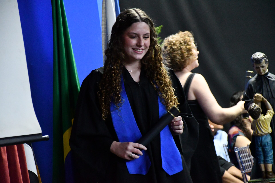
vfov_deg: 9.7
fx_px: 1085
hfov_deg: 14.4
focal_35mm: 142
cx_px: 138
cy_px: 92
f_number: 5.3
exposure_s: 1/50
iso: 12800
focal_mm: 95
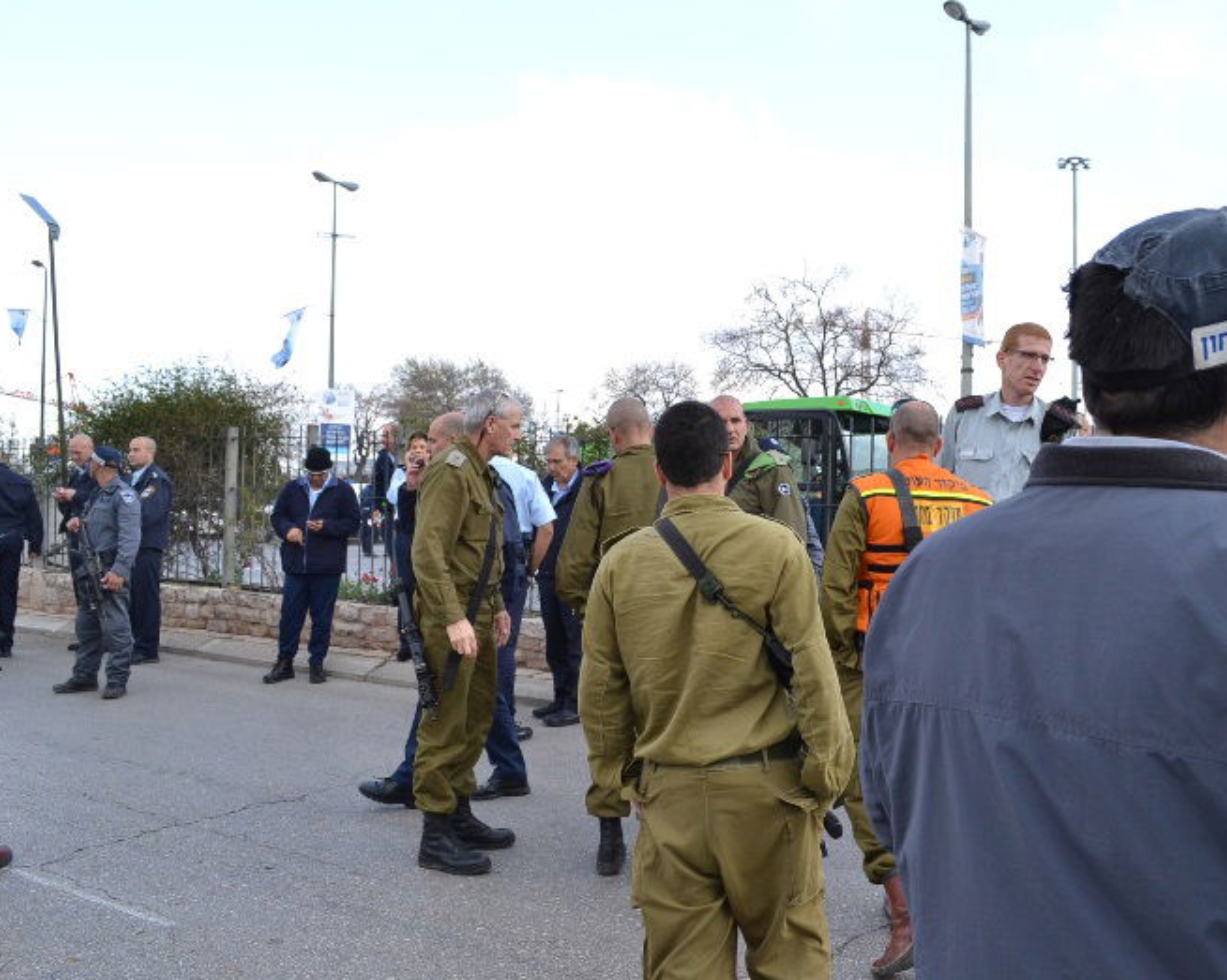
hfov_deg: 57.0
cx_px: 698
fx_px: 1126
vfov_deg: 47.1
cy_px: 492
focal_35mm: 31
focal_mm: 18
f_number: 8
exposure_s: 1/250
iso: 400
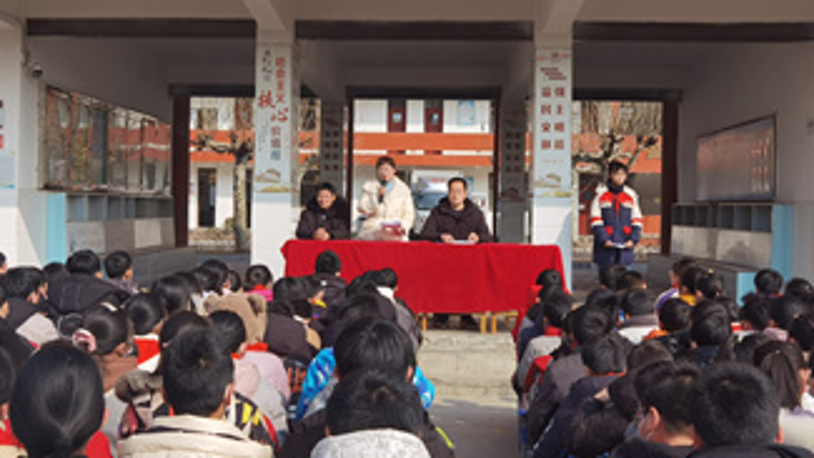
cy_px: 206
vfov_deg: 23.1
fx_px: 1123
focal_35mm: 52
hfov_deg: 39.8
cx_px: 388
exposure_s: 1/4785
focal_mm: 6.71
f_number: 1.9
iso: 50
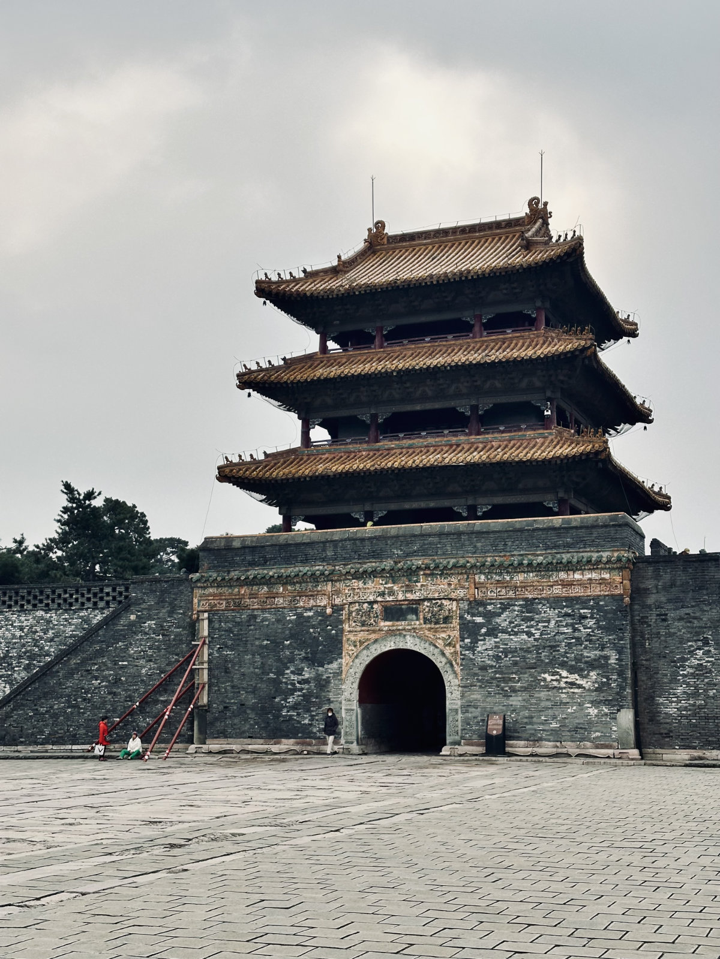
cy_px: 480
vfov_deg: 39.7
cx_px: 360
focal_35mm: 48
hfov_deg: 30.3
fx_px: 1331
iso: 64
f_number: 1.8
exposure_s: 1/4184
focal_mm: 6.9
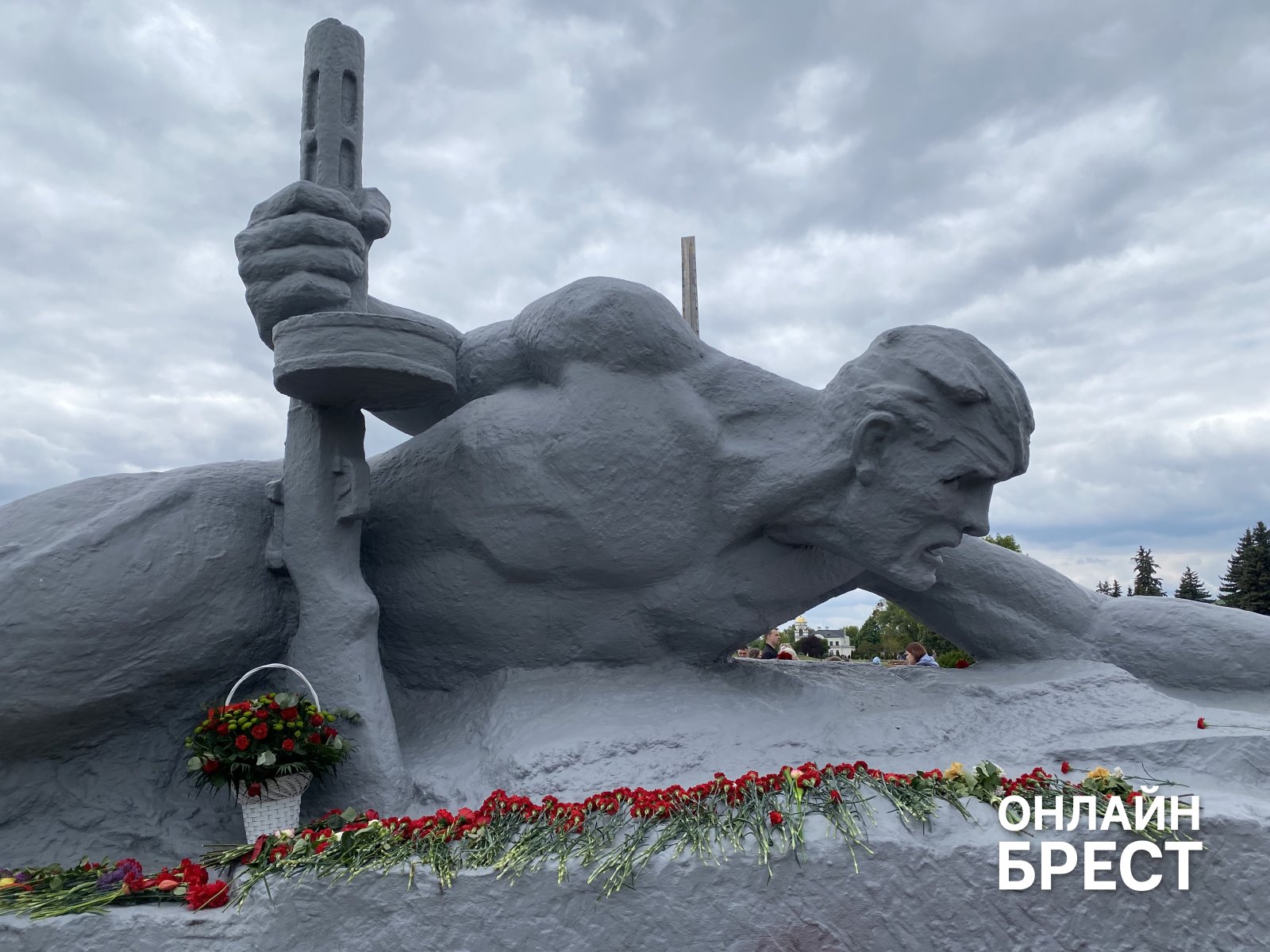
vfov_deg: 53.1
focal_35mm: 26
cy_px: 476
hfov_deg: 67.3
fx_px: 954
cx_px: 635
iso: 32
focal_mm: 4.25
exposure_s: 1/2967
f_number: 1.8
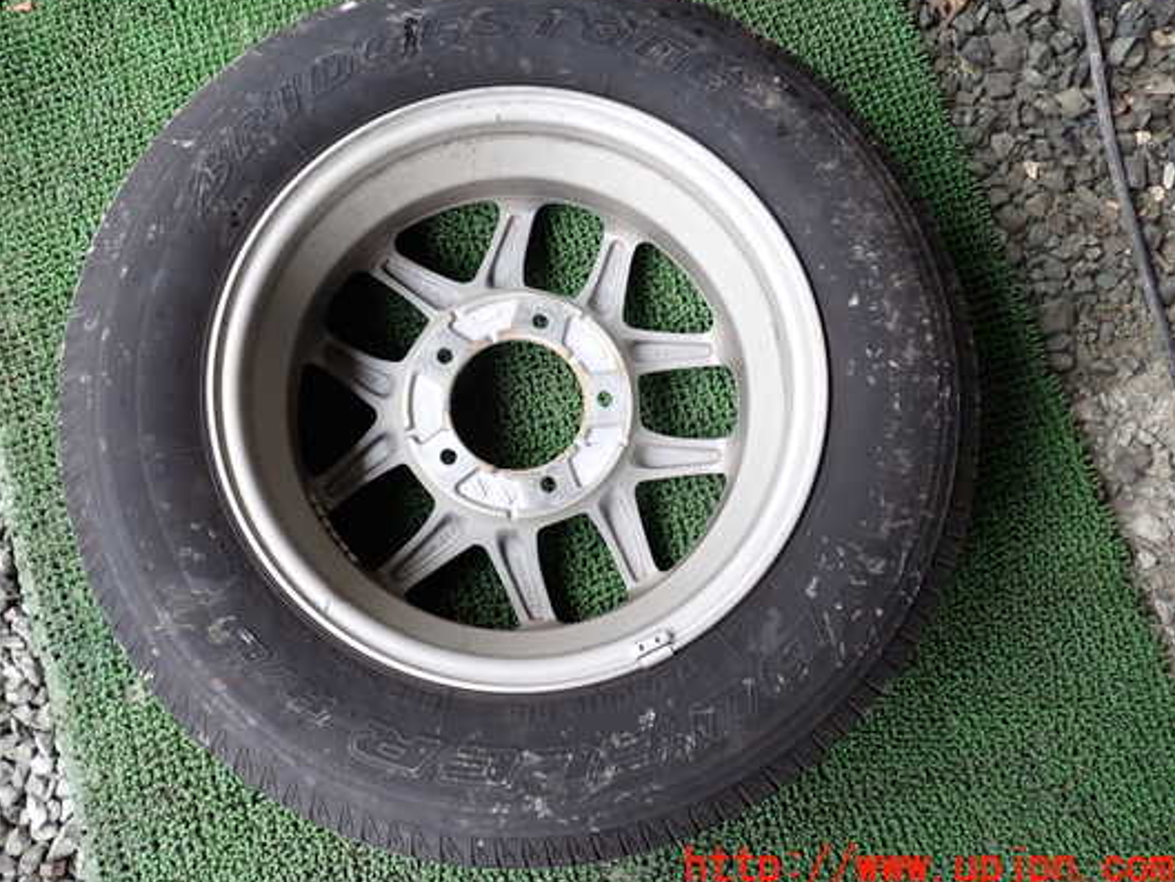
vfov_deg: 41.8
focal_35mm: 34
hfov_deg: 53.8
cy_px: 395
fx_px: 1154
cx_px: 520
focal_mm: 5.4
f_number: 2.3
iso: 200
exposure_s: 1/100
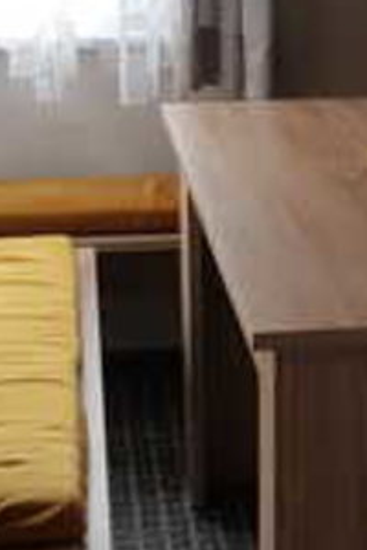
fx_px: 1651
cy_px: 145
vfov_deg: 18.8
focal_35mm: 108
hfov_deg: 12.4
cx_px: 418
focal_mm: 4.2
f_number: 1.7
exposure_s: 1/60
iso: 80
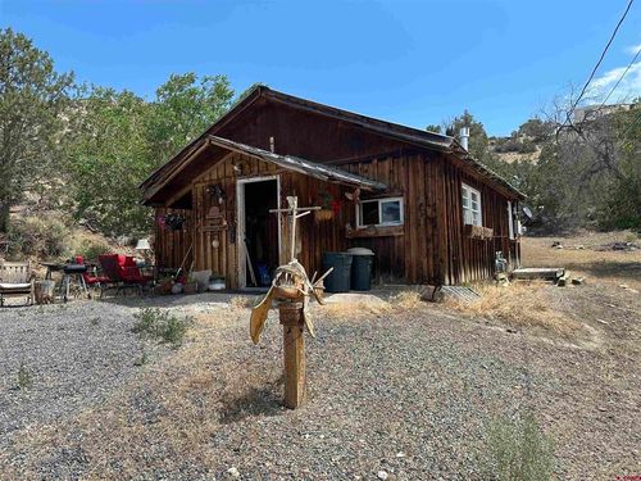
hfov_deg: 71.6
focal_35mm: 24
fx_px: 444
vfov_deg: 56.8
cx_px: 320
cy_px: 240
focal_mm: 6.86
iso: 80
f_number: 1.78
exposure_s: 1/2967
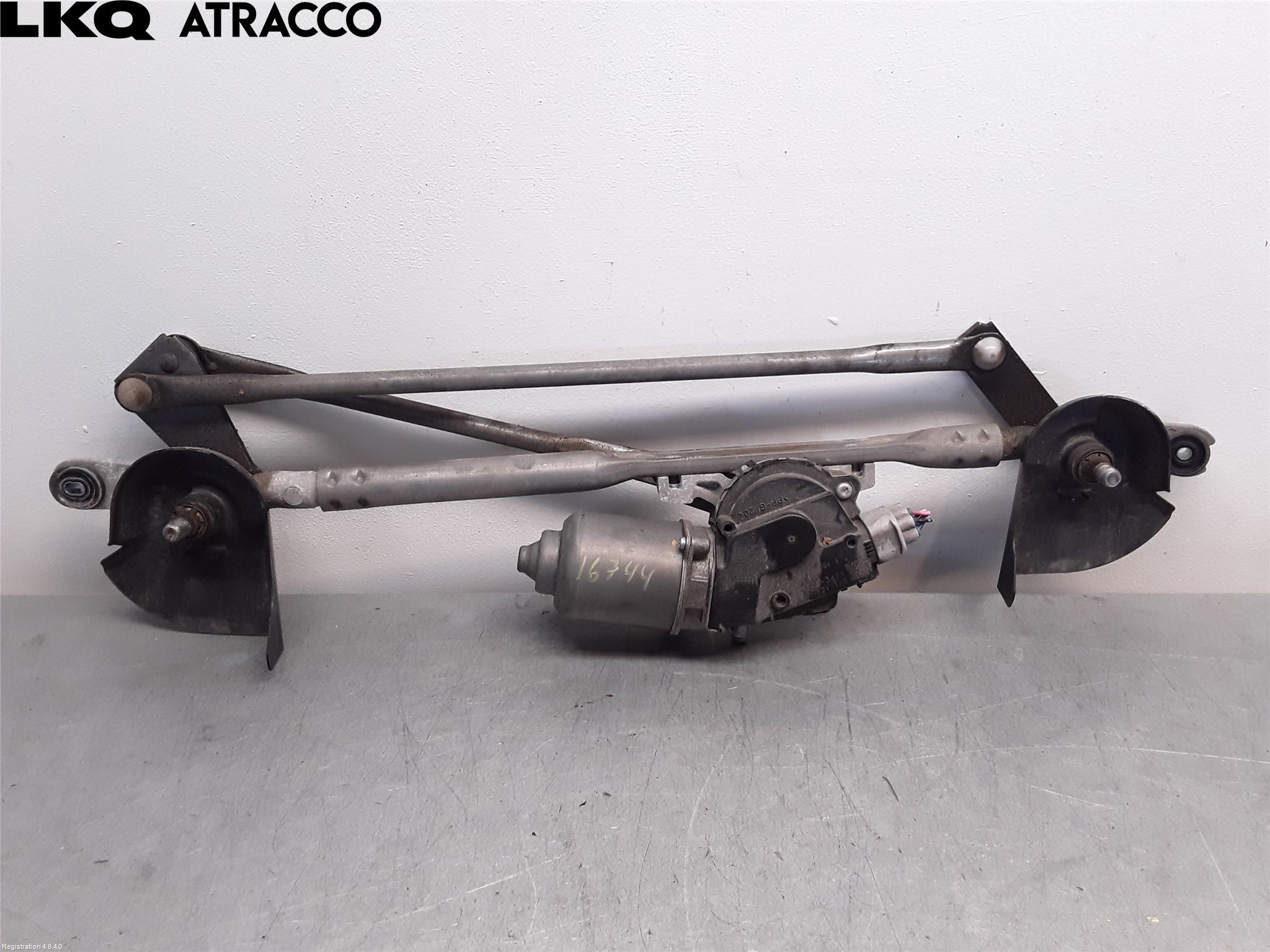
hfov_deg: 63.4
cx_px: 635
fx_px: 1027
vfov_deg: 49.7
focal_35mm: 28
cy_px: 476
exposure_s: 1/125
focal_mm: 2.91
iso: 100
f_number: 1.9
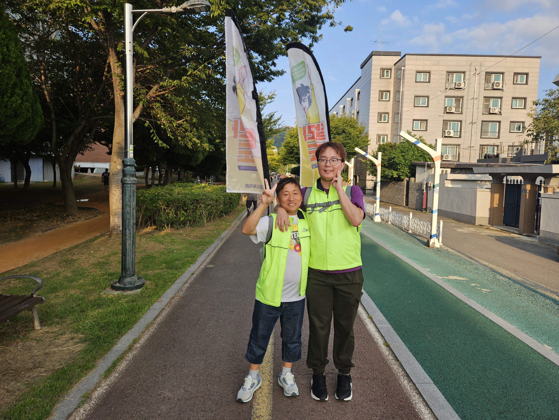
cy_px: 210
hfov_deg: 73.9
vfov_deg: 58.9
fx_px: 371
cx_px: 280
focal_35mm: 23
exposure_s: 1/568
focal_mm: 5.4
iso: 25
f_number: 1.8
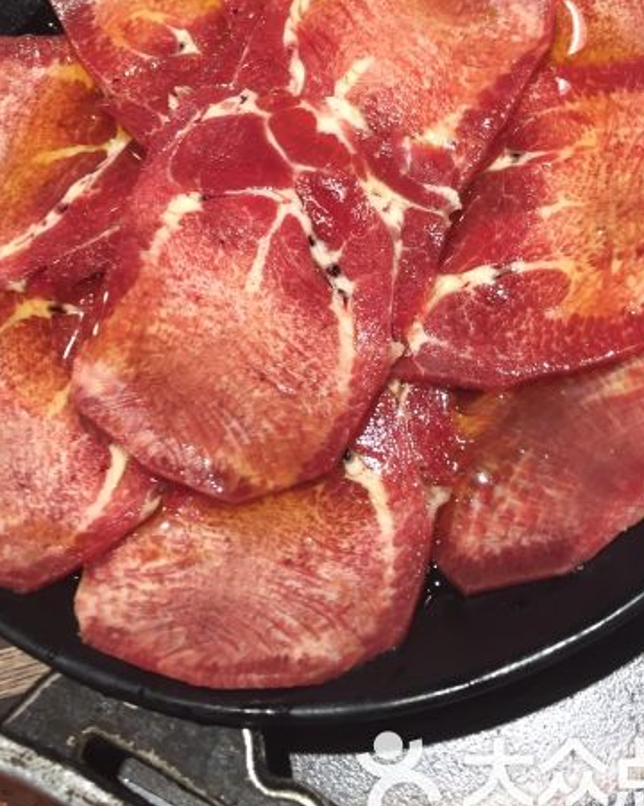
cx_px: 335
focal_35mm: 44
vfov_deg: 41.2
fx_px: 1048
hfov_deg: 34.1
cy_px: 240
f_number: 2.2
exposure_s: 1/30
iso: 64
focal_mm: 4.15
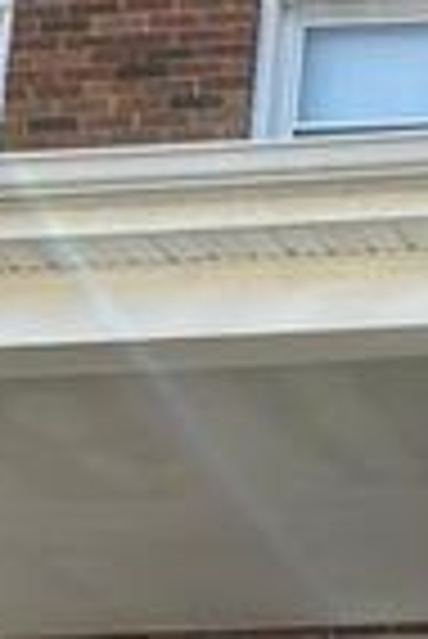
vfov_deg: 15.1
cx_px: 1095
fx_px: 2259
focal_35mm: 127
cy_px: 916
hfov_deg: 9.4
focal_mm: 5.7
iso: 50
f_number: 1.5
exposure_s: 1/1252
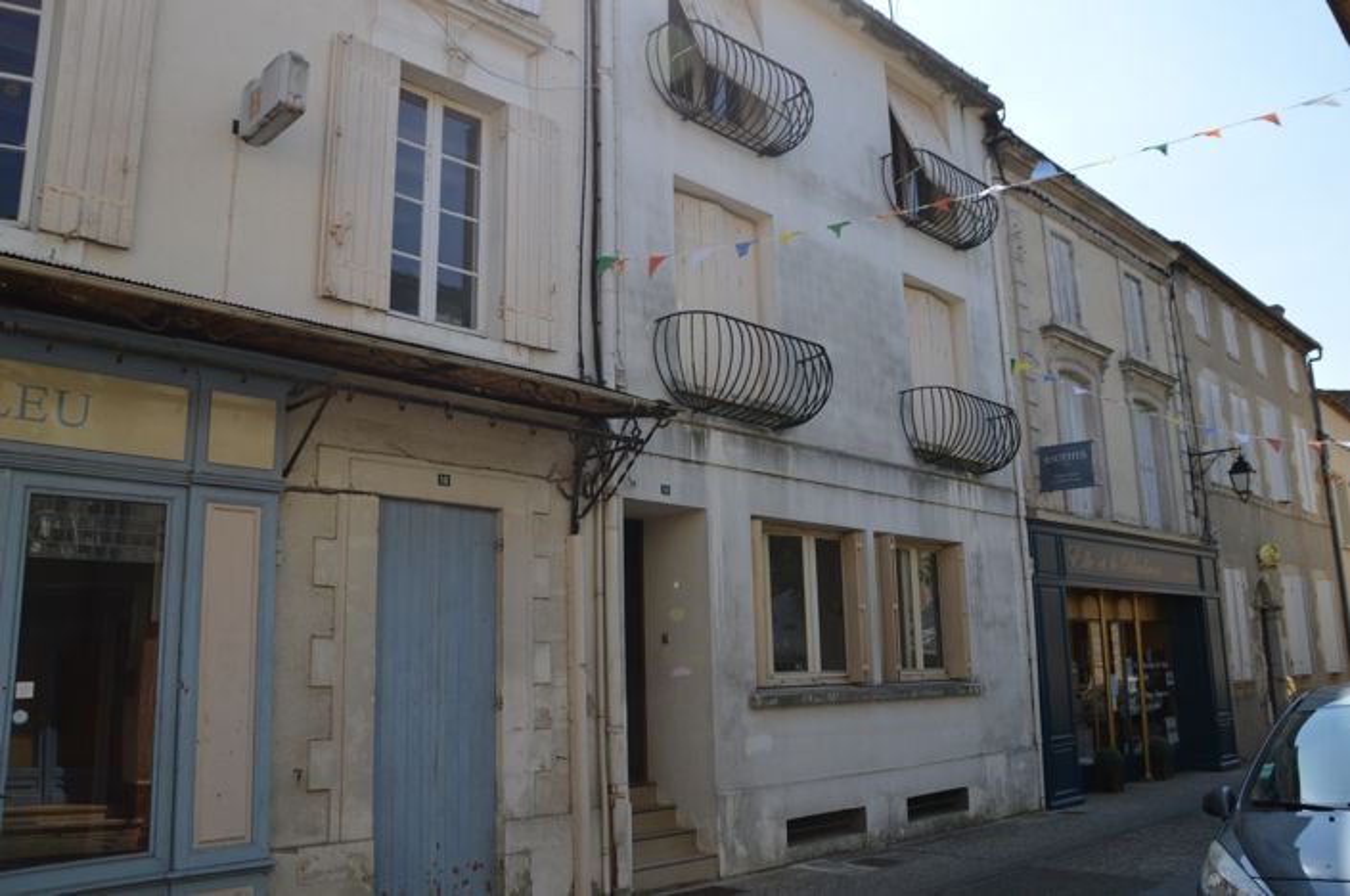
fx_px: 1011
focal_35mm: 27
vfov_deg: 47.8
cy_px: 448
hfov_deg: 67.5
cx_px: 675
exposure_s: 1/250
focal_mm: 18
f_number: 8
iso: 100
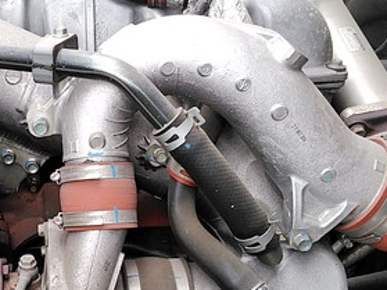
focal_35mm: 62
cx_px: 36
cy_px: 191
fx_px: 693
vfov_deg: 23.5
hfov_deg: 29.8
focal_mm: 3.46
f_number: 2.2
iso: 85
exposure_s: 1/120
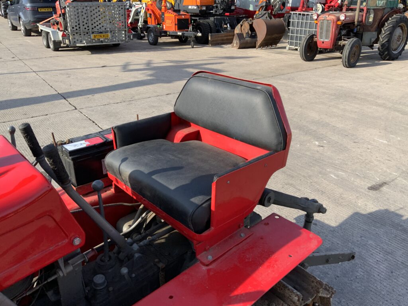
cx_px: 204
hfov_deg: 61.7
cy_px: 153
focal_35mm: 29
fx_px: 342
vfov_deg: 48.2
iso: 16
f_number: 1.8
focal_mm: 3
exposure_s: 1/842
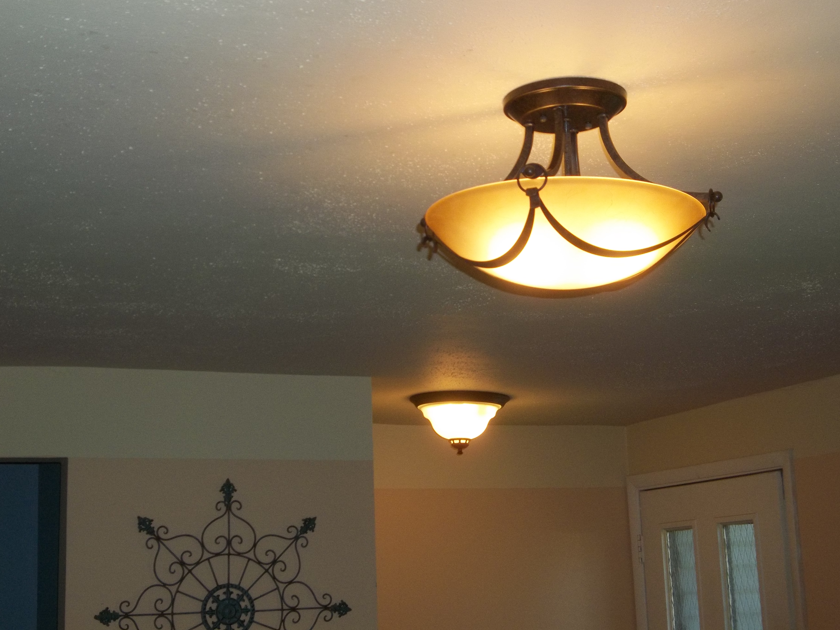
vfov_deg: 27.5
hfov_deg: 36.2
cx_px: 421
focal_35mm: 53
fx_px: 1286
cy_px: 315
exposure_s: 1/60
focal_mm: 9.3
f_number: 5
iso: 160
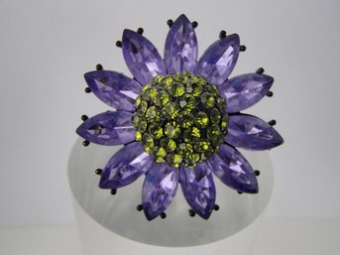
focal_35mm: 37
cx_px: 170
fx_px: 363
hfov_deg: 50.2
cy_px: 128
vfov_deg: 38.6
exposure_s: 1/160
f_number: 4.7
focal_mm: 6.64
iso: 250
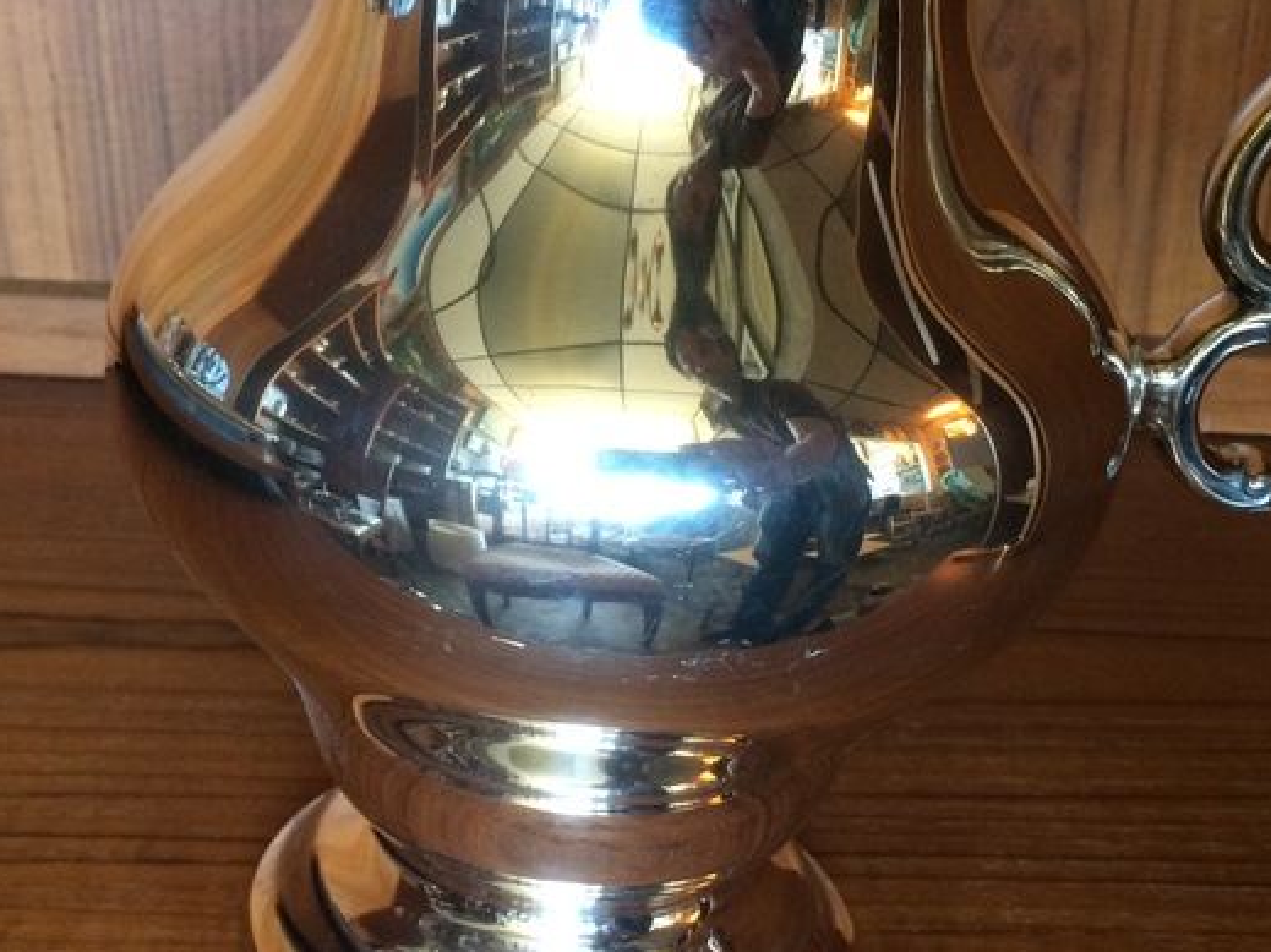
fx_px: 1909
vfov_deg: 28.0
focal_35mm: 52
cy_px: 466
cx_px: 463
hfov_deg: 36.6
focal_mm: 4.12
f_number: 2.2
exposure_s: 1/30
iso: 160
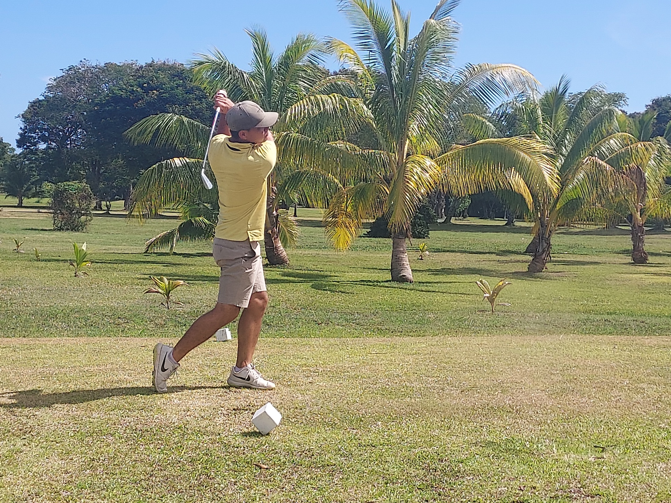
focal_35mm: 24
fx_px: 465
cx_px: 336
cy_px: 252
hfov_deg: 71.6
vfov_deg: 56.8
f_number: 1.8
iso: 40
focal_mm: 4.6
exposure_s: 1/1167
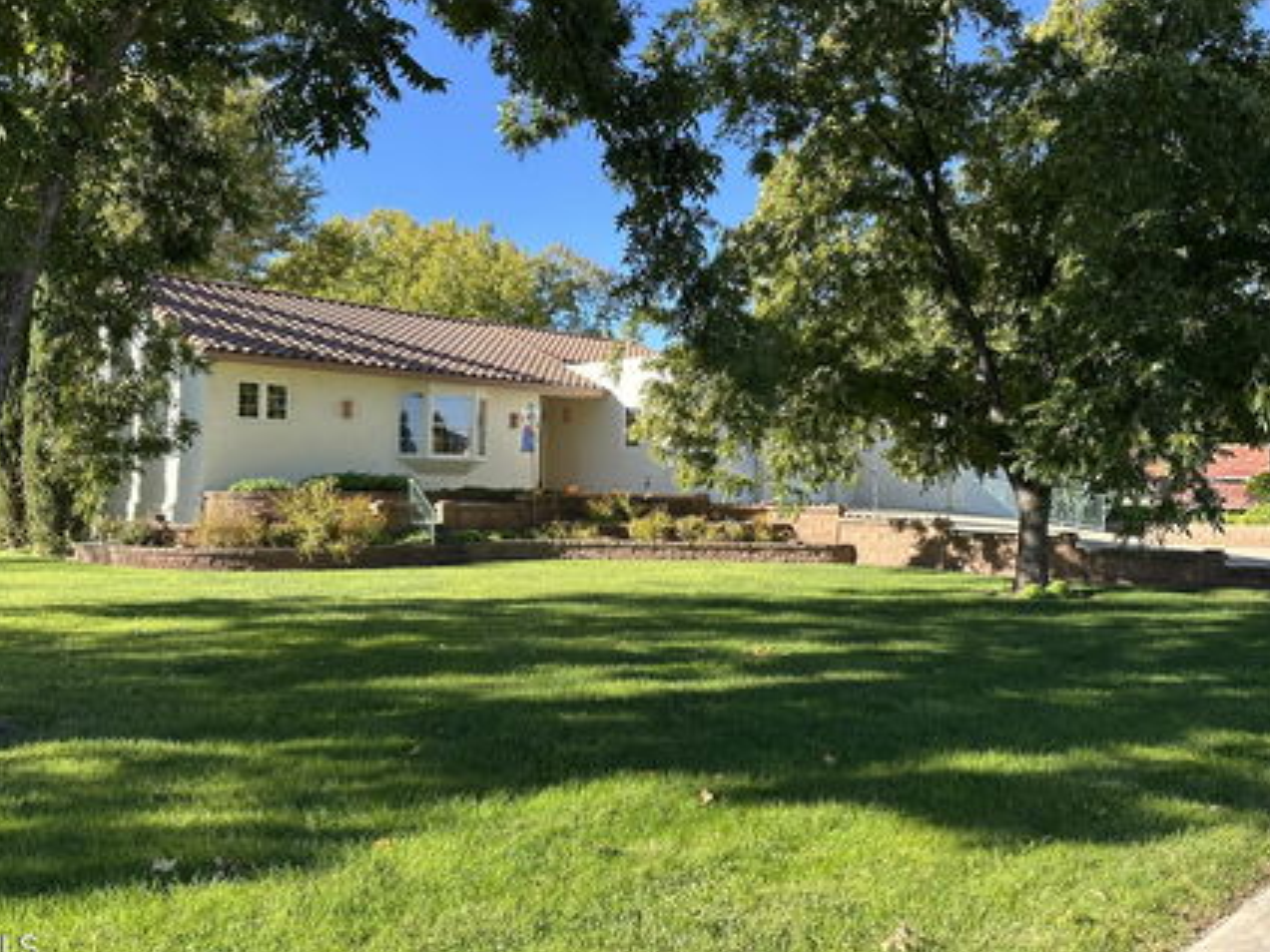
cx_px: 611
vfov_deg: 48.1
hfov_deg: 61.6
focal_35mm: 29
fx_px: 1064
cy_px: 425
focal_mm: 6.86
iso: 80
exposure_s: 1/1095
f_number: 1.78
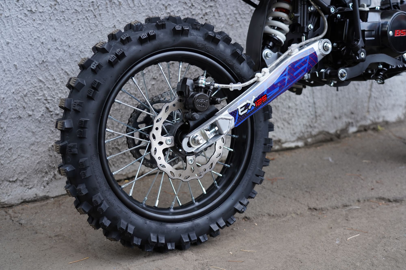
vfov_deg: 32.6
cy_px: 135
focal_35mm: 41
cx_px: 203
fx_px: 462
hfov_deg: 47.4
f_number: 4
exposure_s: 1/160
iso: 250
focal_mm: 41
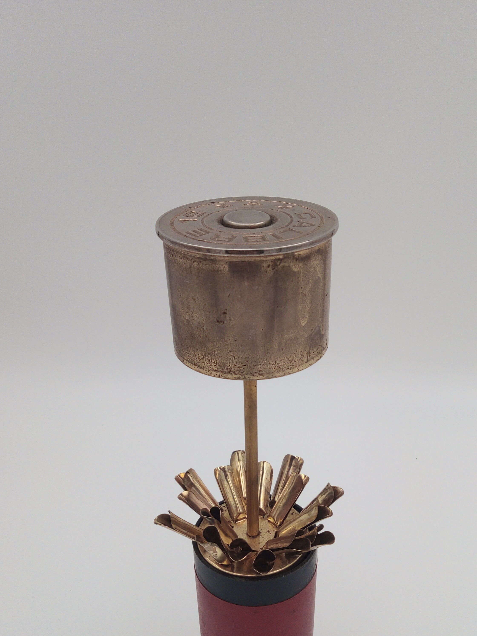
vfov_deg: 47.4
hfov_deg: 36.7
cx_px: 278
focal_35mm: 39
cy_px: 397
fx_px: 717
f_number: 2.2
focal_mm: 4.52
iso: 100
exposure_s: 1/130
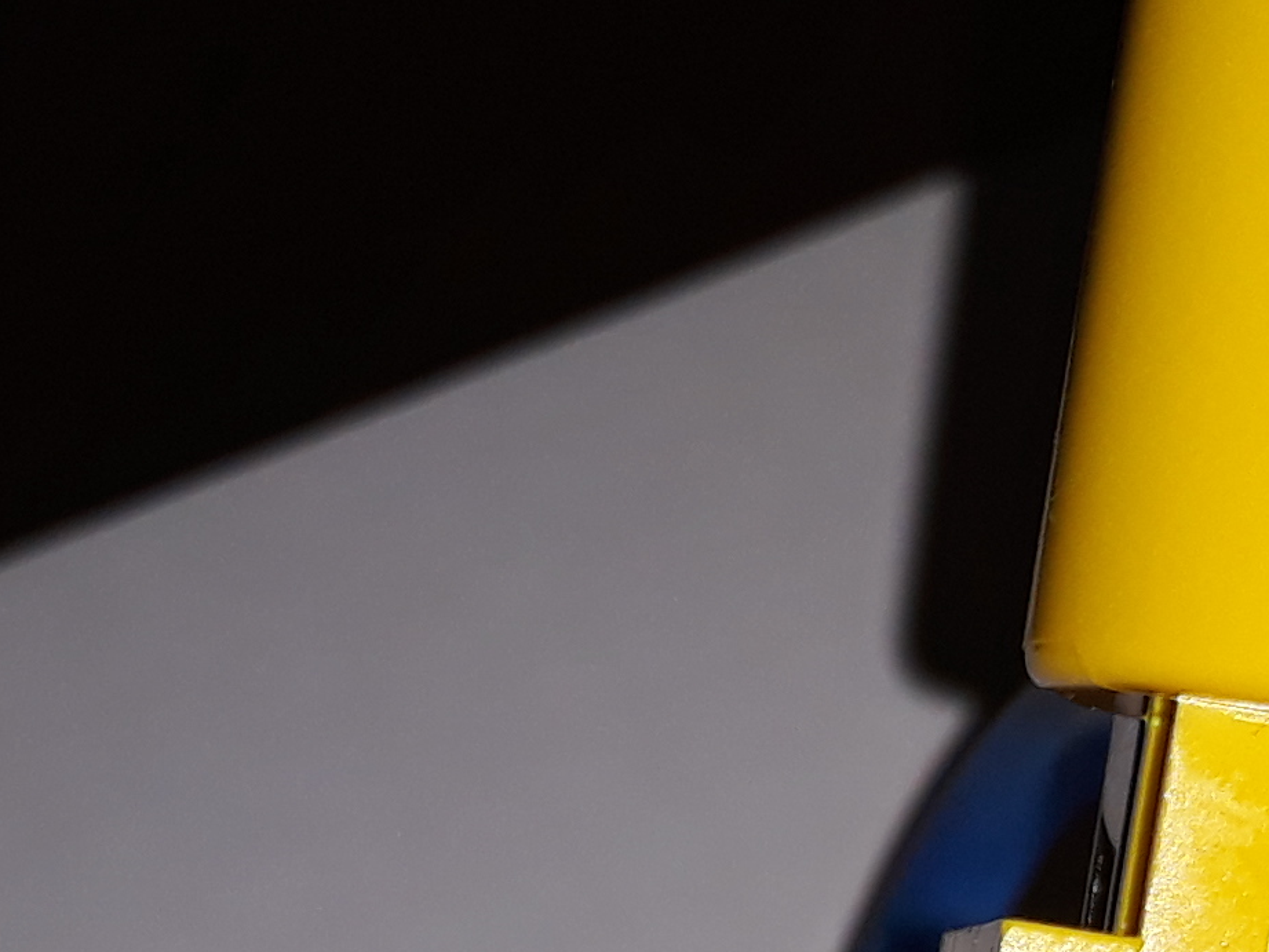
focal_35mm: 121
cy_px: 997
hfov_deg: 16.3
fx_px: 4436
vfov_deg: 12.1
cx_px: 539
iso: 40
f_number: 1.7
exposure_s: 1/450
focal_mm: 3.71
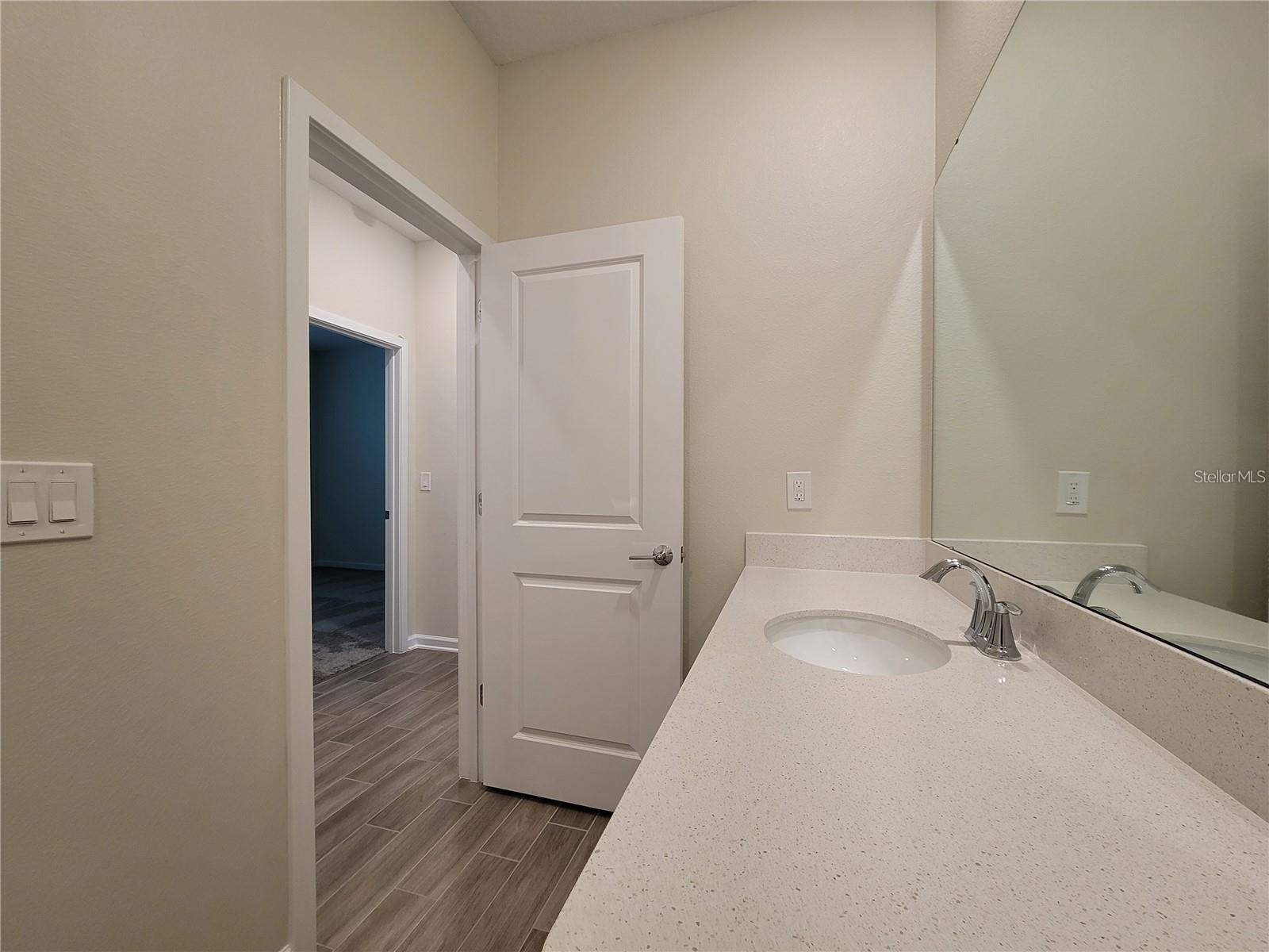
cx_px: 634
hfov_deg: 106.2
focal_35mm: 13
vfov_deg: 89.9
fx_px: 477
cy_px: 476
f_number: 2.2
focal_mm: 2.2
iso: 200
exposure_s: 1/59
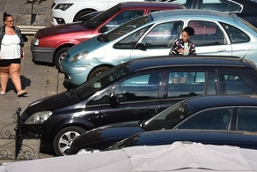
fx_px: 2475
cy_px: 3
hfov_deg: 5.9
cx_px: 240
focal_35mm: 347
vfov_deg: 4.0
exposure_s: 1/500
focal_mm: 75
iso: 200
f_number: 11
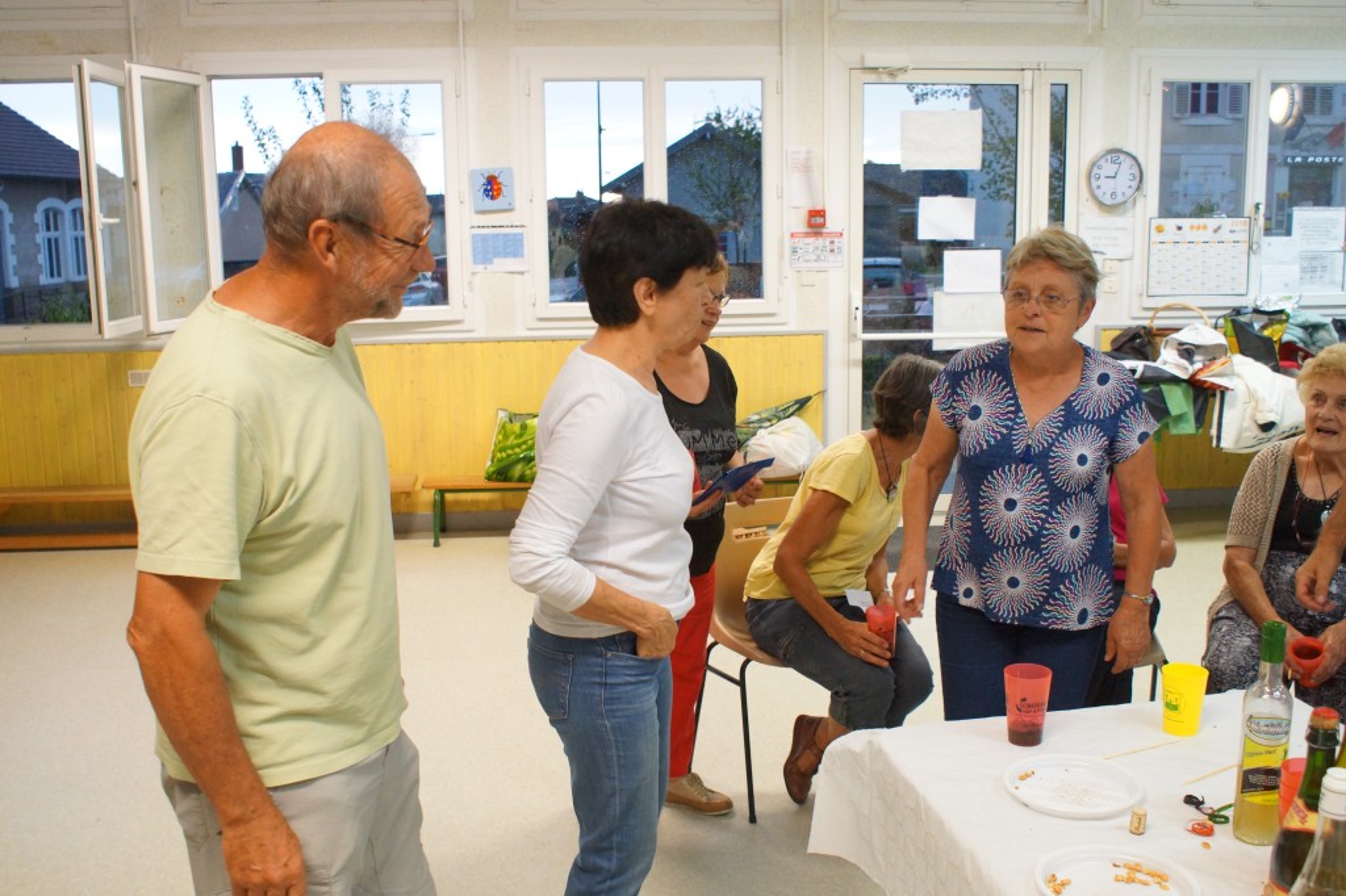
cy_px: 448
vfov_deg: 36.8
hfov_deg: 53.1
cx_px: 673
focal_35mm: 36
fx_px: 1345
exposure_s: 1/80
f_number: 4.5
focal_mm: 24
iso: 1600
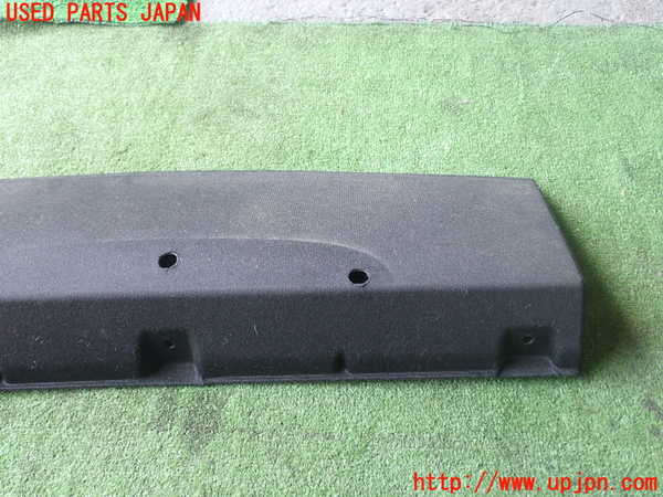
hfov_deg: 51.4
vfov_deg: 39.7
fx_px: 690
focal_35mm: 36
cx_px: 332
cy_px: 248
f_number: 2.5
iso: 200
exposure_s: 1/80
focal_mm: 6.37
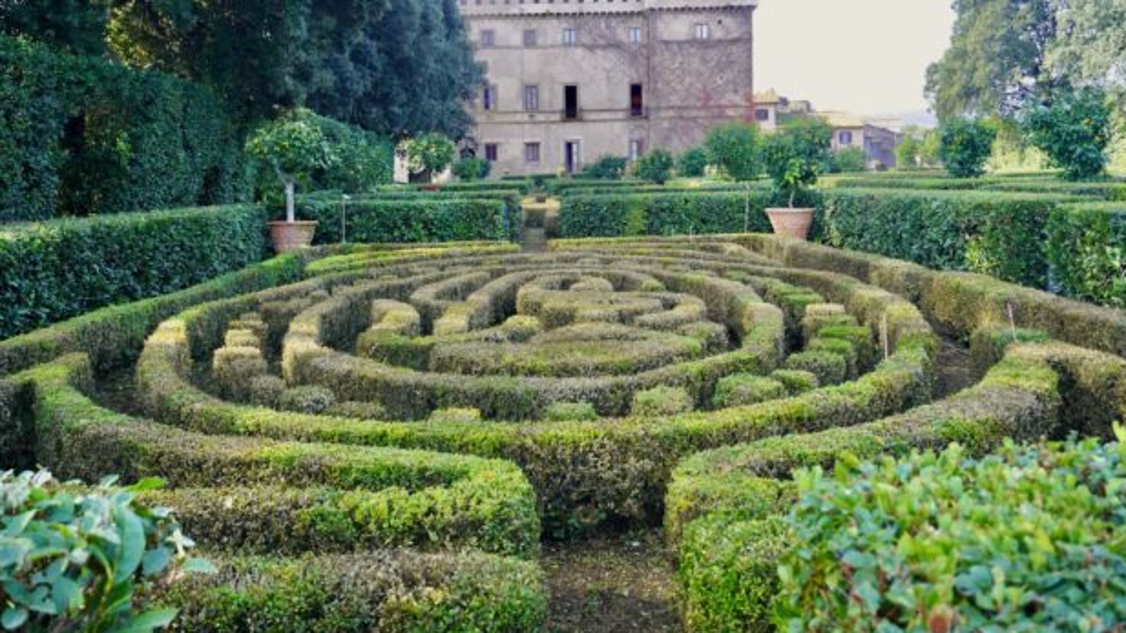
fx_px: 1045
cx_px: 568
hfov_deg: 56.6
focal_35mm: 35
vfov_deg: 33.6
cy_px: 262
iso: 100
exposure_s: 1/80
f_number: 4.5
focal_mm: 22
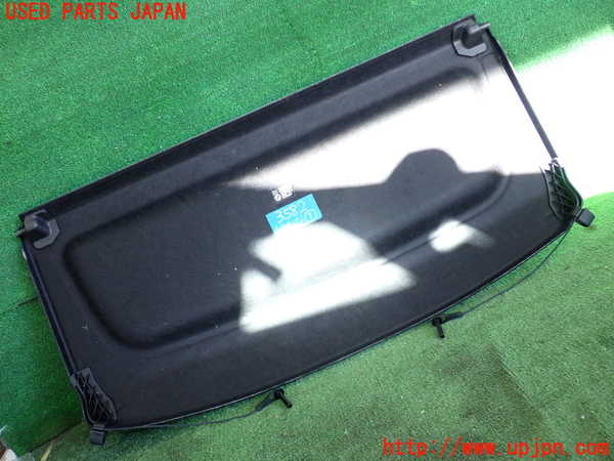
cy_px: 230
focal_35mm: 36
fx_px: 639
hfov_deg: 51.4
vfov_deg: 39.7
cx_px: 307
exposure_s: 1/125
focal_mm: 6.37
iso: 500
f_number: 2.5
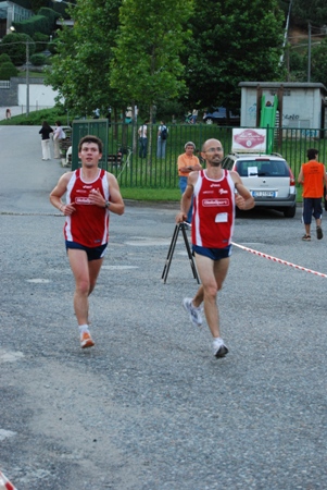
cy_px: 245
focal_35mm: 82
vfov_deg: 24.6
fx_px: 1121
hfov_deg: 16.6
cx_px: 164
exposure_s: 1/80
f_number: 5.6
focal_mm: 55
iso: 800
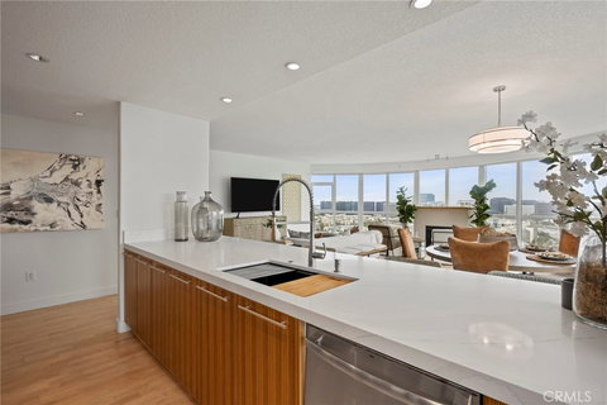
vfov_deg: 72.1
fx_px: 278
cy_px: 202
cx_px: 304
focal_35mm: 16
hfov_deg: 95.0
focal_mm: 16.5
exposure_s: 1/80
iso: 800
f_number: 8
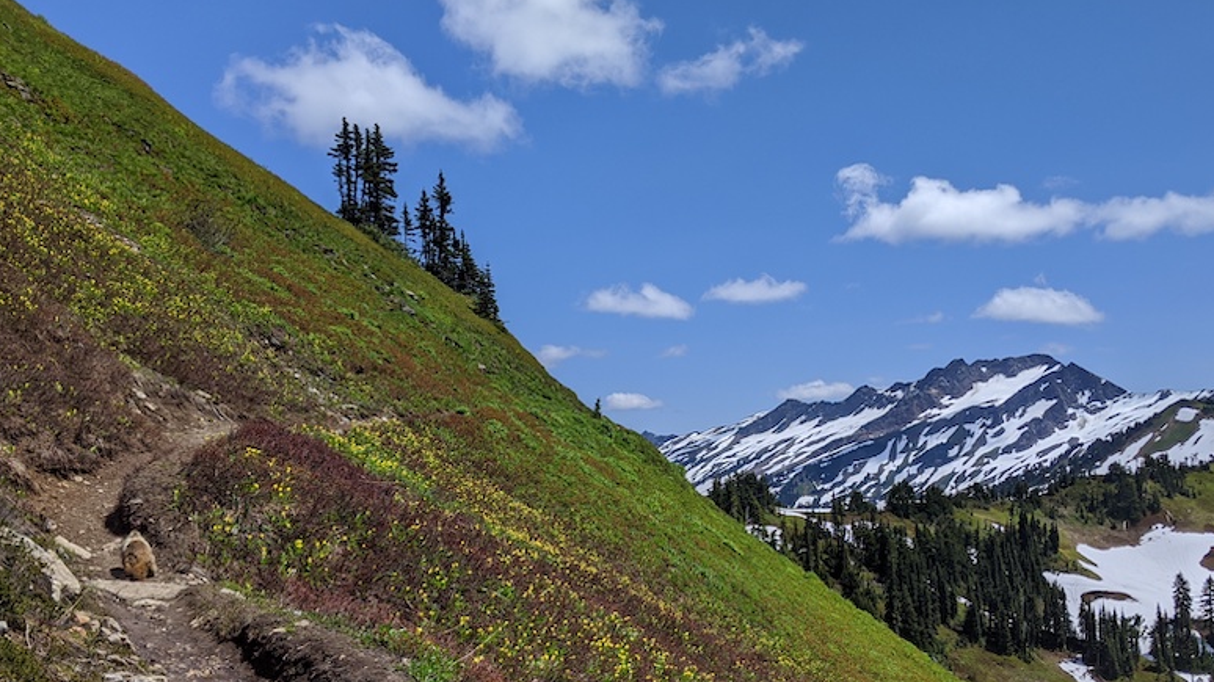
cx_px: 659
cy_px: 480
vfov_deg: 30.8
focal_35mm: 38
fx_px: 1223
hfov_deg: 52.7
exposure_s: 1/7812
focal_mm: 4.44
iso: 50
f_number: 1.8
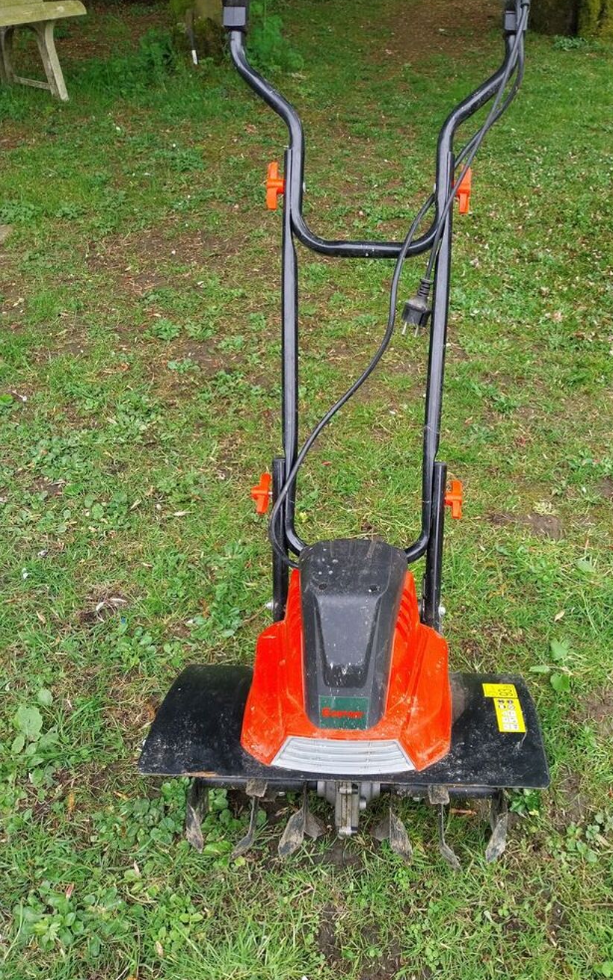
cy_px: 491
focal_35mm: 28
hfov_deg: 44.3
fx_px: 748
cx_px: 373
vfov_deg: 66.5
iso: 32
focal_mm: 4
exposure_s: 1/100
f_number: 1.8
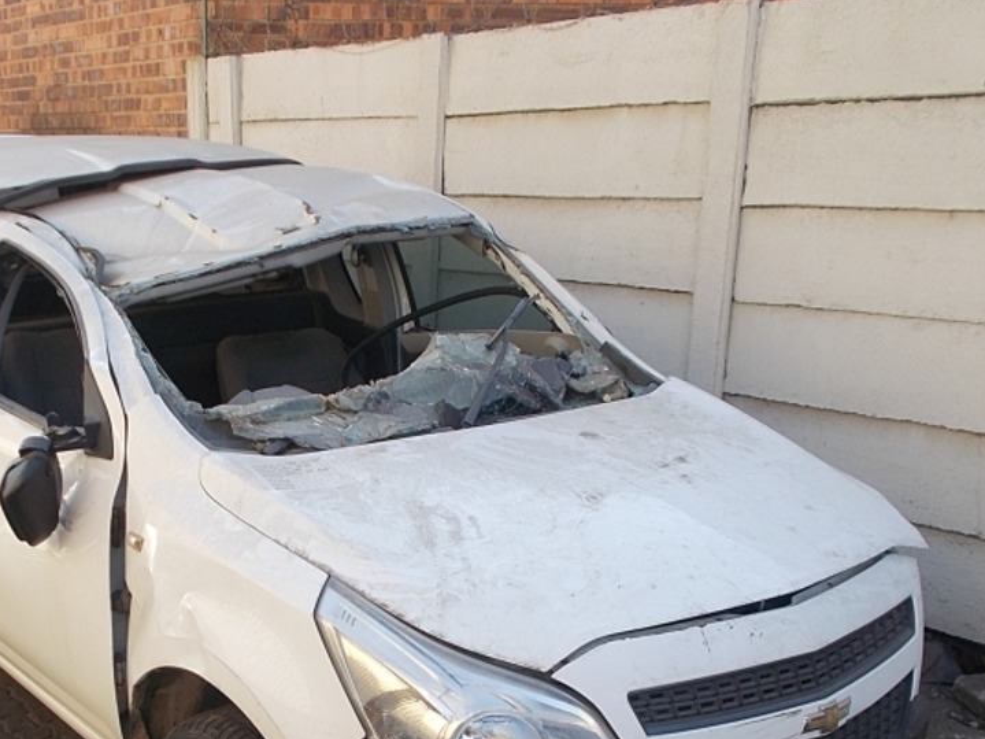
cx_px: 384
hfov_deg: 42.7
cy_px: 579
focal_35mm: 44
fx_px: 1252
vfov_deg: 32.1
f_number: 3.2
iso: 80
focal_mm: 4.6
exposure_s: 1/200
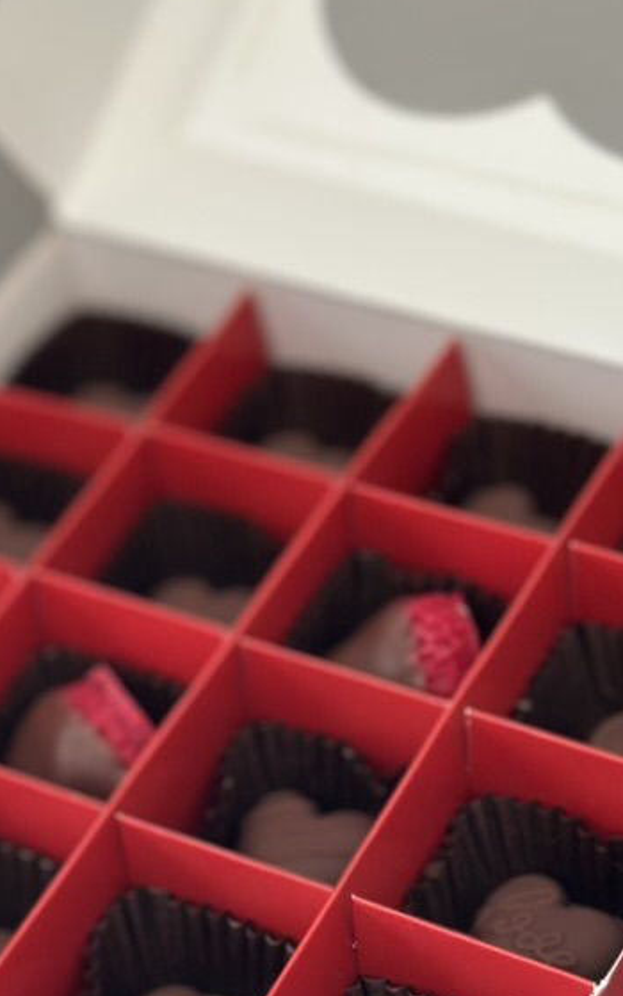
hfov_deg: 14.1
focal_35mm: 93
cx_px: 253
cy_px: 804
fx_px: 2526
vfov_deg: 22.0
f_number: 1.78
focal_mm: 6.86
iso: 125
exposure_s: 1/81
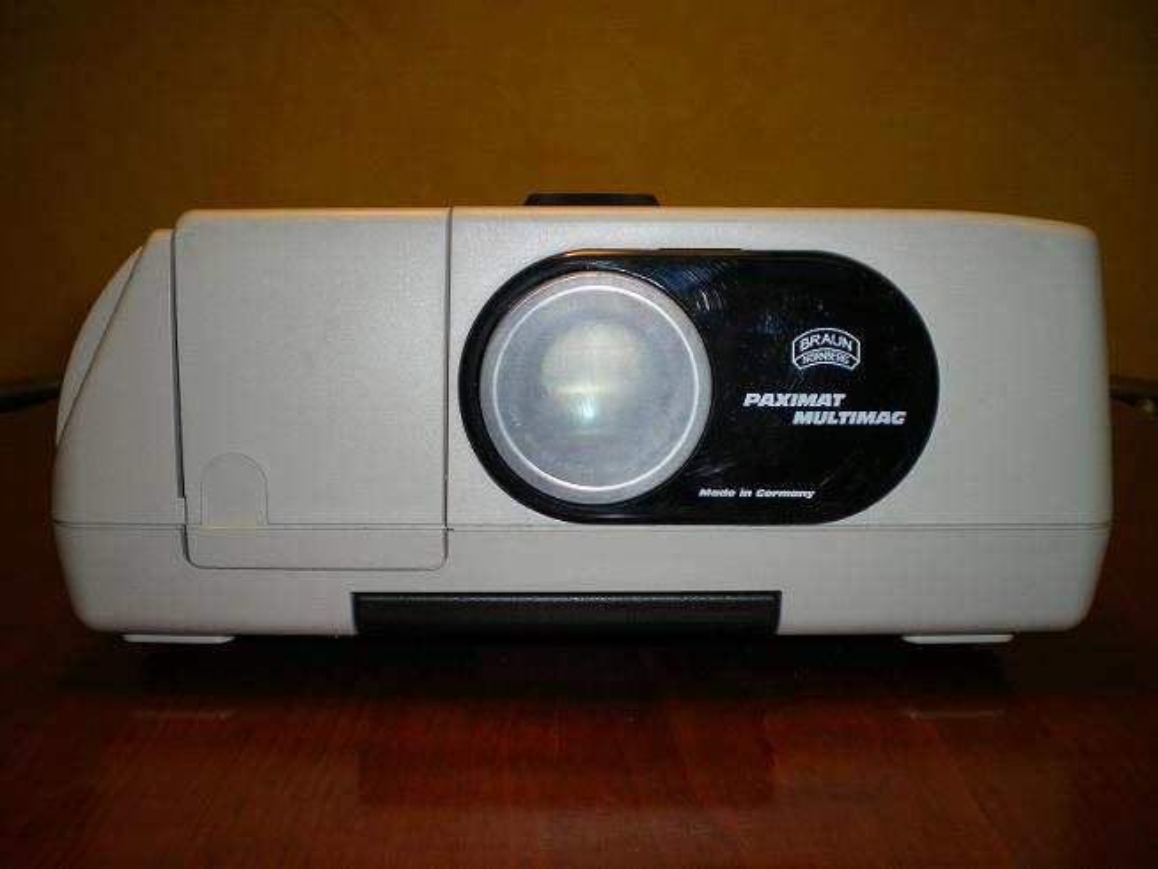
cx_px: 579
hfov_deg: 51.3
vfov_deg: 39.7
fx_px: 1205
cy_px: 434
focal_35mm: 36
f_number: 3.1
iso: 100
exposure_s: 1/50
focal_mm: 6.3
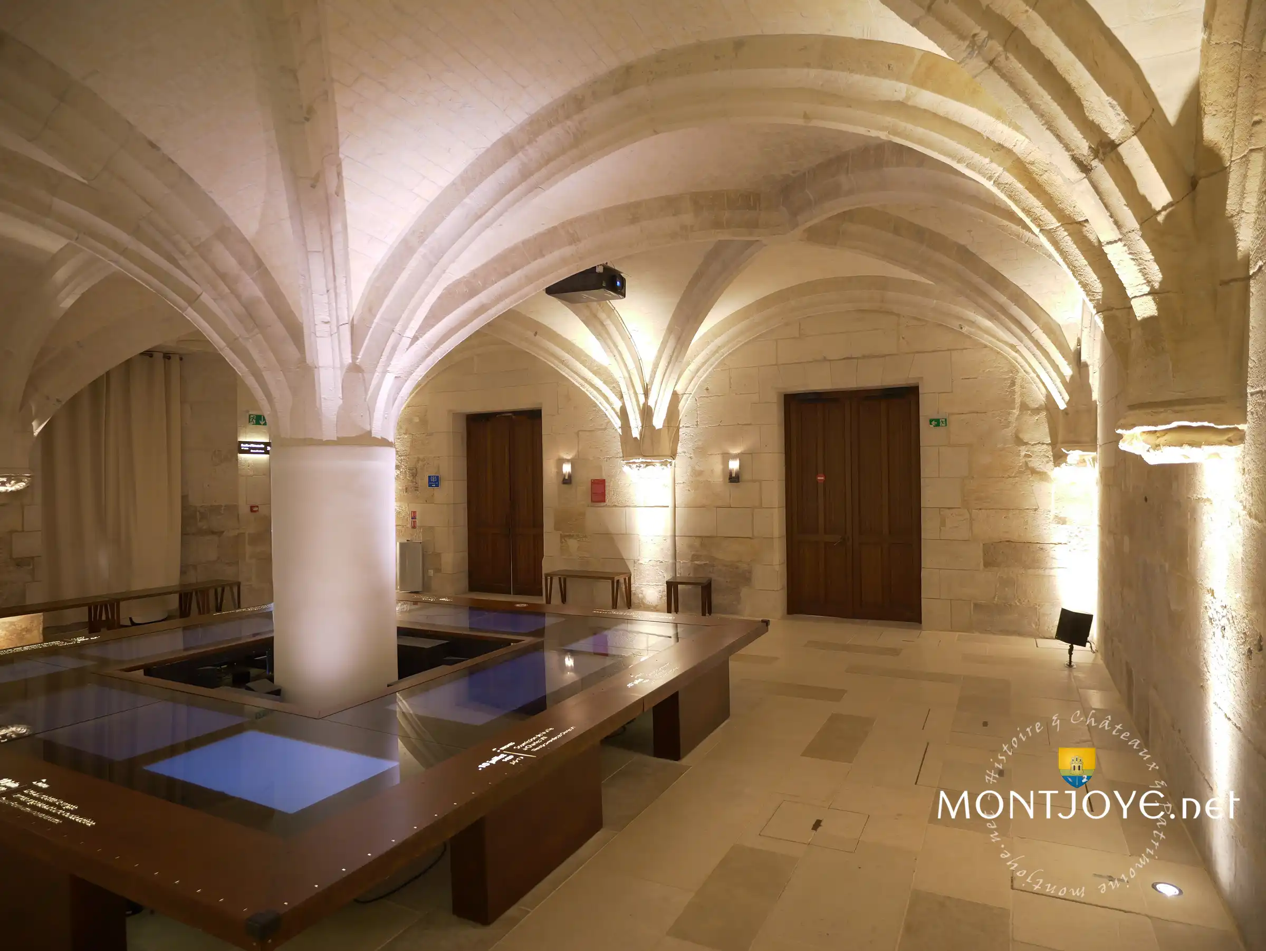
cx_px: 633
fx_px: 732
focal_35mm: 20
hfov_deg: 81.7
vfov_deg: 66.0
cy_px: 476
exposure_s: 1/20
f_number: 1.8
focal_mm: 10
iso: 800
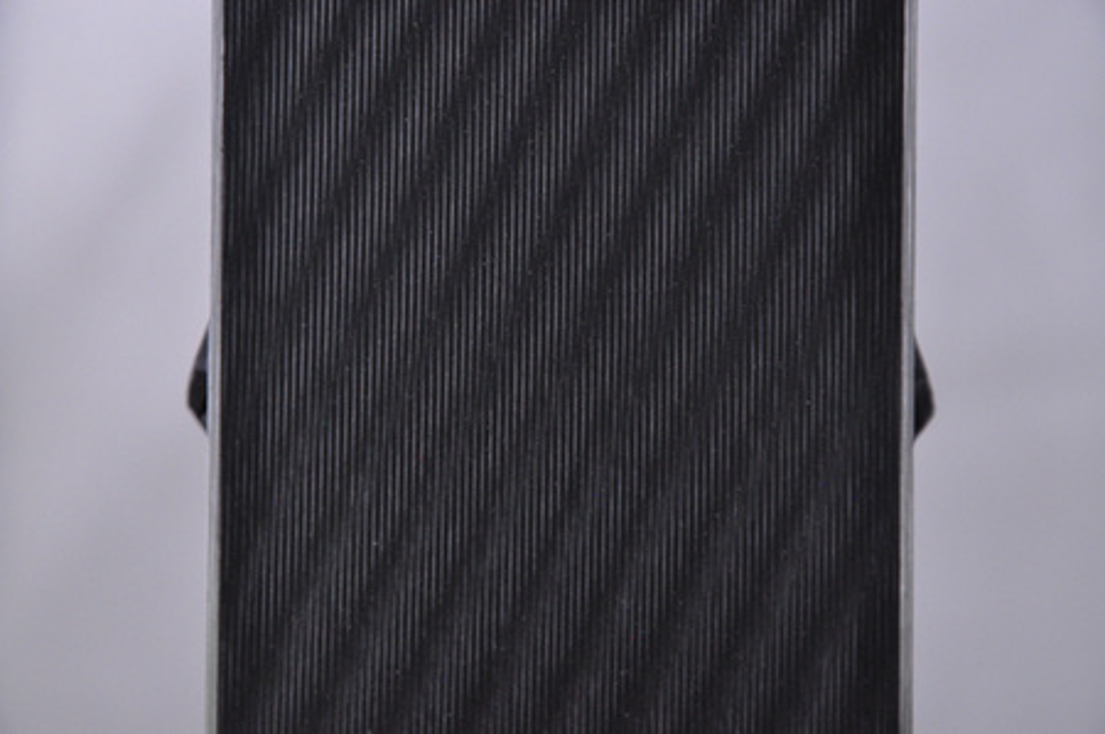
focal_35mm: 158
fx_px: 4829
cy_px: 367
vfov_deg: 8.7
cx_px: 552
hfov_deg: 13.1
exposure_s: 1/125
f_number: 9.5
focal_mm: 105
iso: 3200
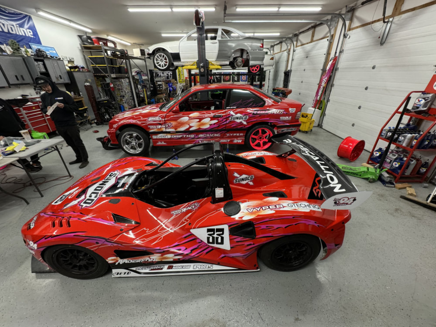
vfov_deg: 85.7
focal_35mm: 14
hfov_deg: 102.1
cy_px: 164
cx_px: 218
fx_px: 176
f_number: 2.2
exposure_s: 1/120
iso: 250
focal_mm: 2.2
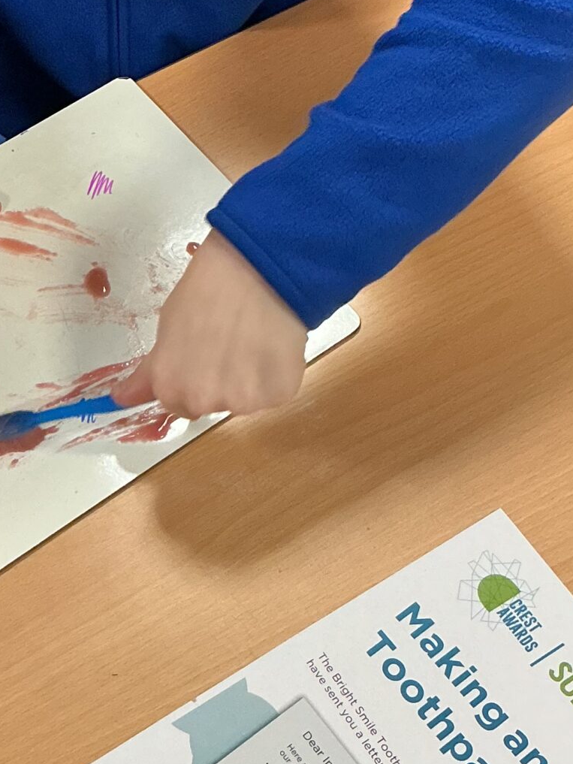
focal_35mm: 73
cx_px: 41
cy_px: 110
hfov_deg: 19.7
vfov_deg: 26.0
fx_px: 1611
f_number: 1.8
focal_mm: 3
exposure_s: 1/60
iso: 125
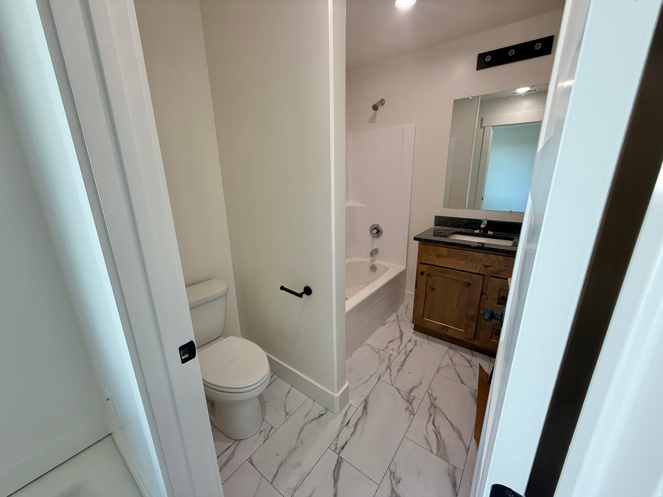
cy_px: 248
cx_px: 332
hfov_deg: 102.1
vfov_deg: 85.7
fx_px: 268
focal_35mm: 14
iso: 125
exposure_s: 1/120
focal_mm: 2.22
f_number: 2.2
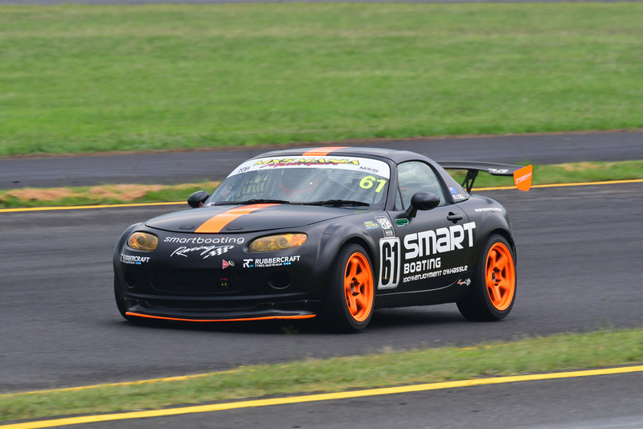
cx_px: 322
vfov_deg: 1.9
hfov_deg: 2.9
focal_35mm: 720
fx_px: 12864
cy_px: 214
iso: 800
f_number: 10
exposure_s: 1/500
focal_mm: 480
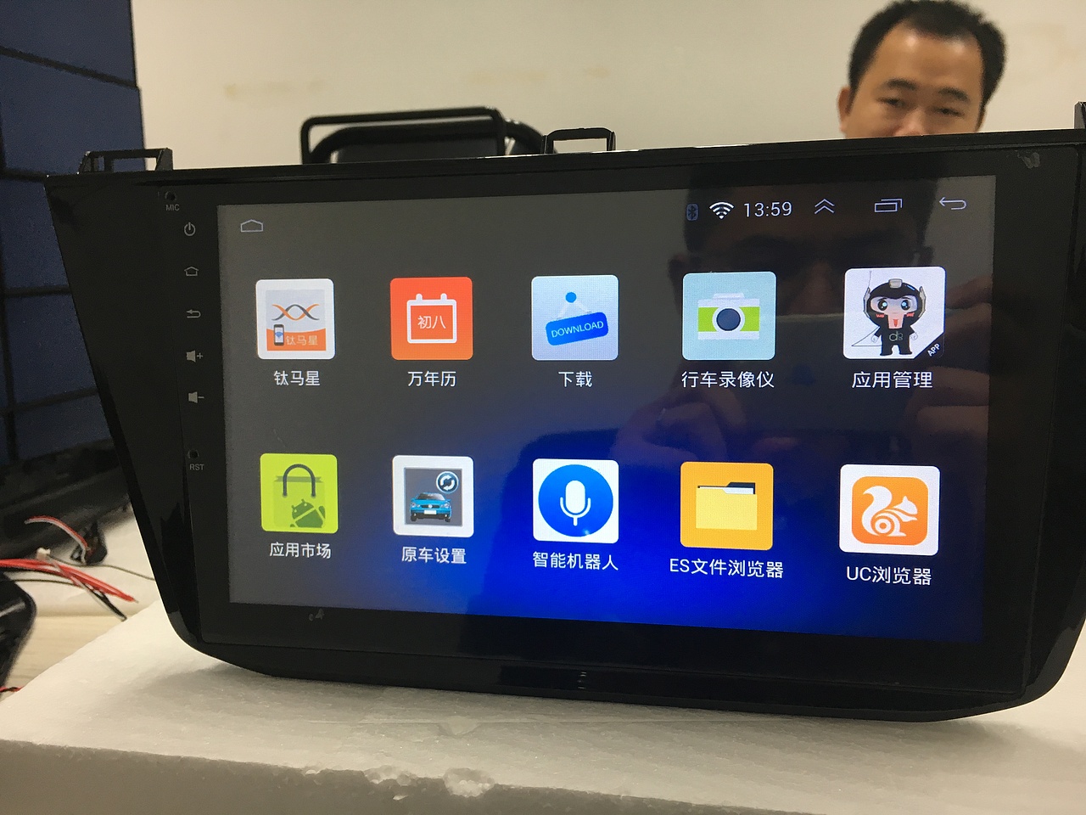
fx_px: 910
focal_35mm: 29
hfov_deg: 61.7
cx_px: 543
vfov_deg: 48.2
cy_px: 408
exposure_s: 1/33
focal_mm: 4.15
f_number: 2.2
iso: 32
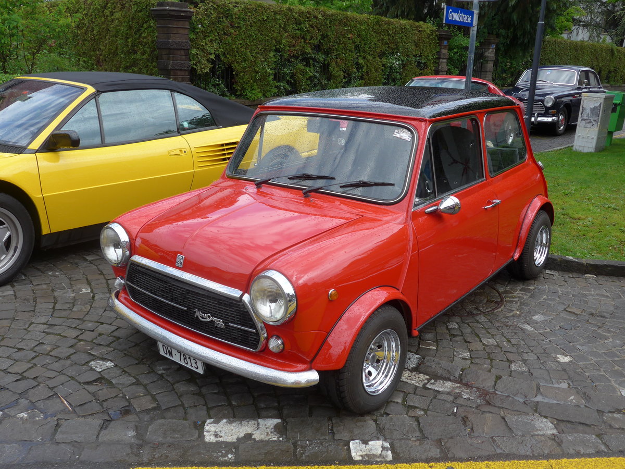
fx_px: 614
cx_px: 312
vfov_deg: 41.8
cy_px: 234
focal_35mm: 34
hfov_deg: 54.0
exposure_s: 1/640
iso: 80
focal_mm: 7
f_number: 2.8
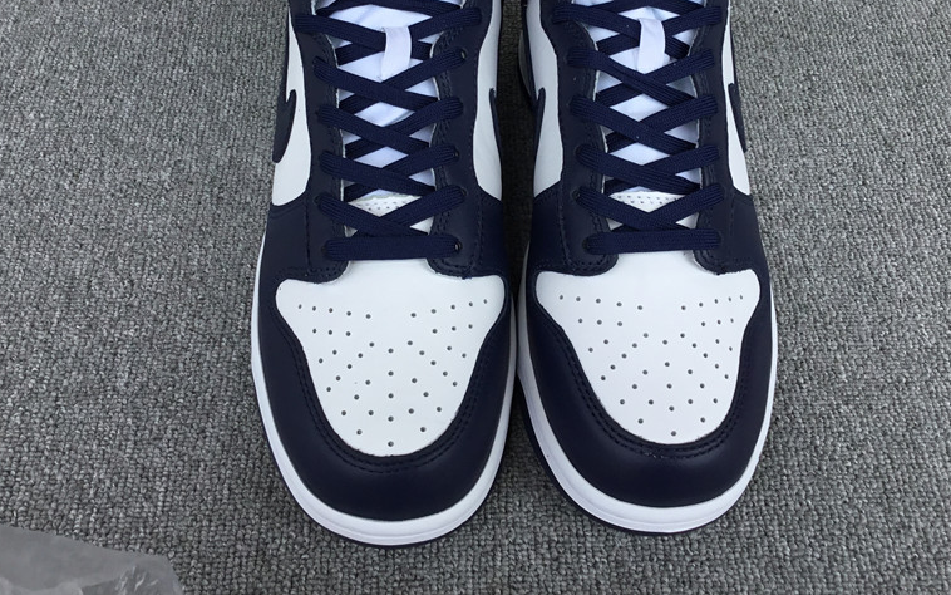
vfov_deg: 32.4
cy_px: 178
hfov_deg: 50.4
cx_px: 486
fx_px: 1011
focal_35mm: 39
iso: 25
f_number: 2.4
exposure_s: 1/407
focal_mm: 3.3
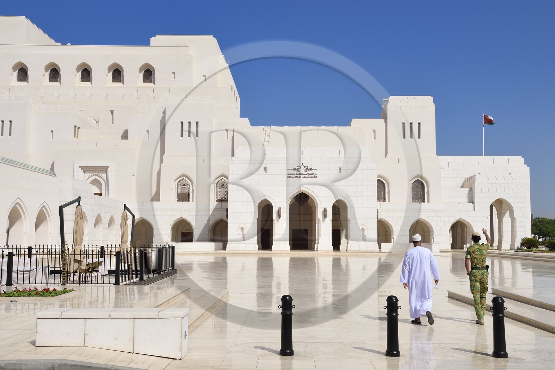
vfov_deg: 35.0
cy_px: 185
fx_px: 586
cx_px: 278
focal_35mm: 38
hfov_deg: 50.7
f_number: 11
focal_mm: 38
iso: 200
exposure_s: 1/640
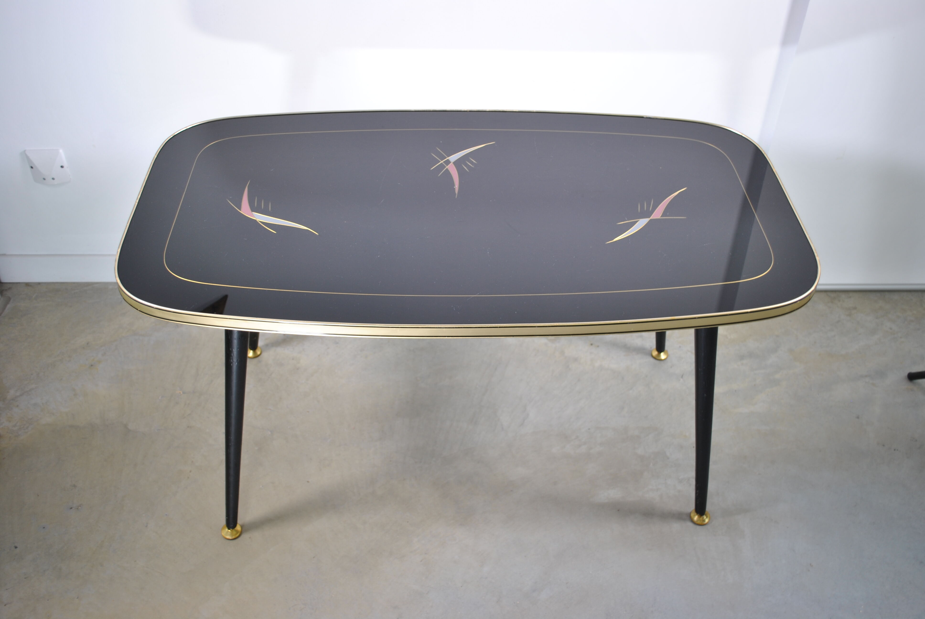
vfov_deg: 37.0
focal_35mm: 36
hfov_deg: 53.1
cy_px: 310
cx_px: 462
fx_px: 926
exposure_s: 1/15
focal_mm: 24
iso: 100
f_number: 4
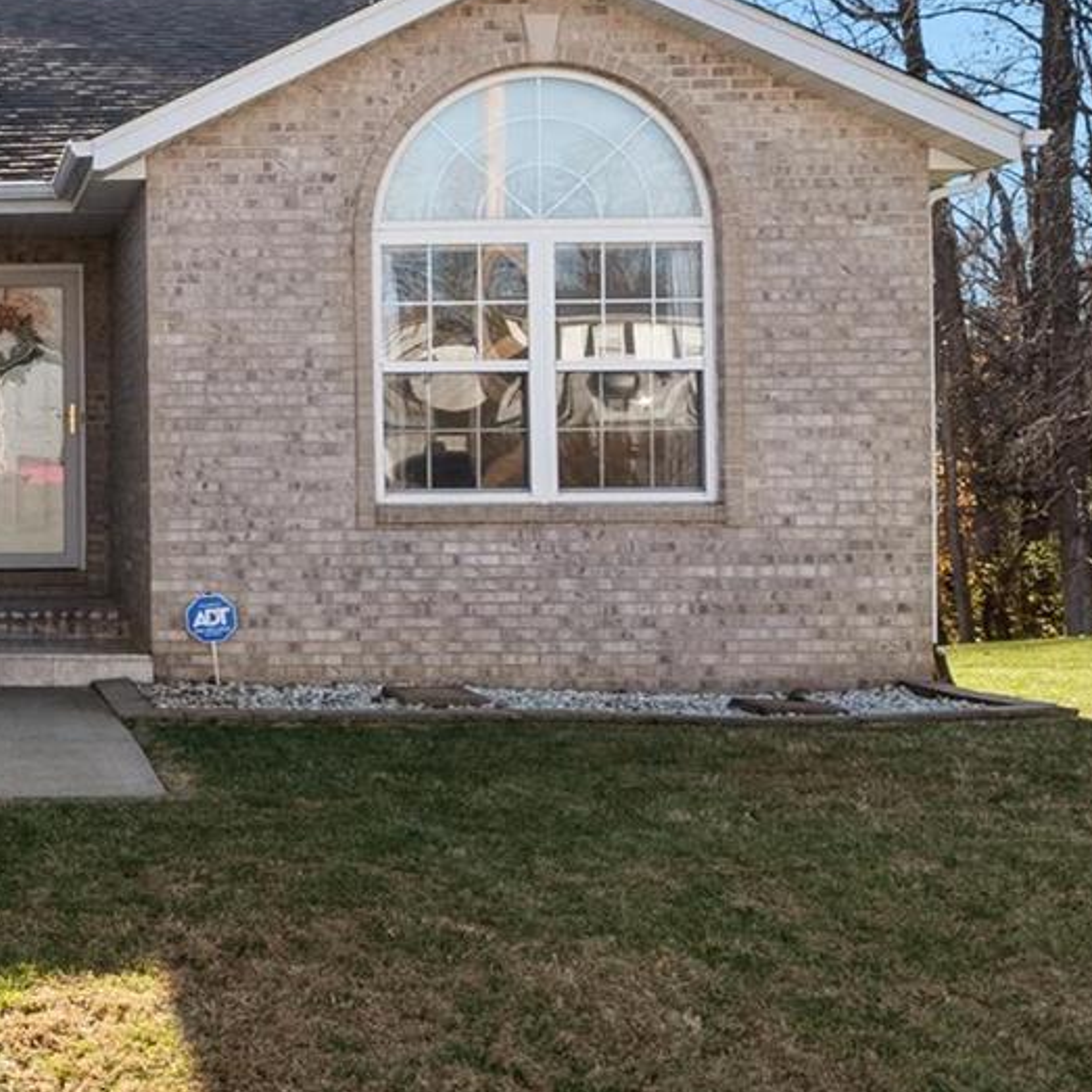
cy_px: 352
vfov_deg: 32.5
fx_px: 1856
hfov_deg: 28.6
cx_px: -213
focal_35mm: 52
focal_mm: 10
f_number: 10
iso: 400
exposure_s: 1/500
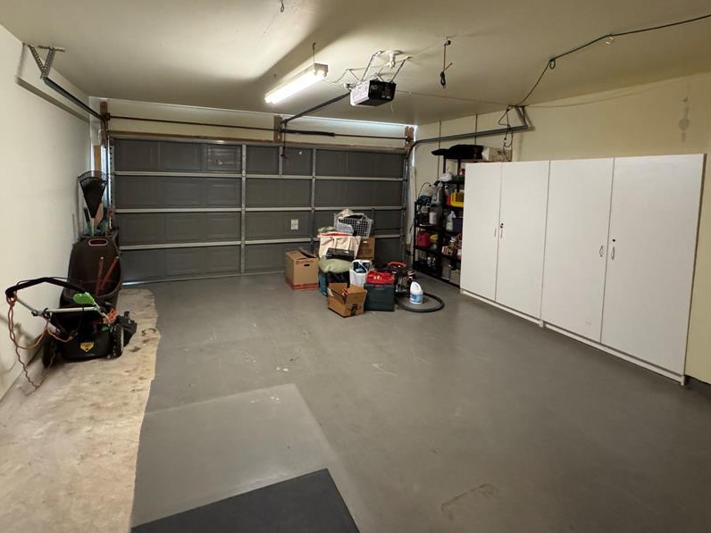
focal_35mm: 18
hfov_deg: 87.5
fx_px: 370
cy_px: 204
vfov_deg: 70.6
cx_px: 321
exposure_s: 1/60
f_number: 2.2
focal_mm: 2.22
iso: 1250
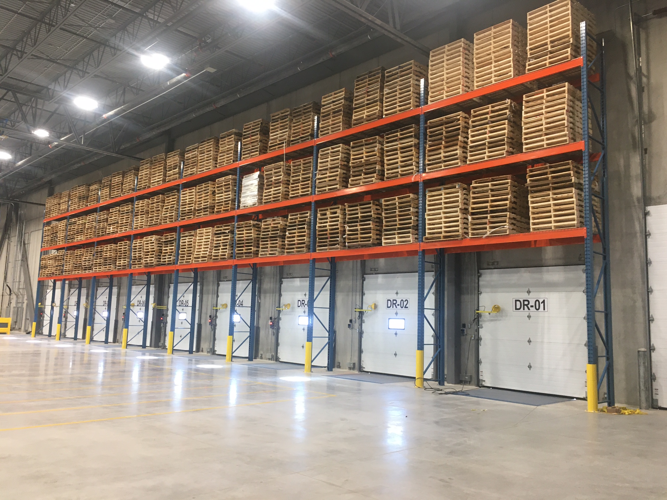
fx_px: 559
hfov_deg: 61.7
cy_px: 250
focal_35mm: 29
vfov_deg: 48.2
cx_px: 334
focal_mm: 4.15
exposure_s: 1/30
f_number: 2.2
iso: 80
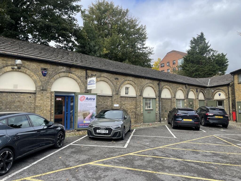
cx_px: 120
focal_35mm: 26
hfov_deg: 67.3
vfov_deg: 53.1
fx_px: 181
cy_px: 90
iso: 32
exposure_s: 1/940
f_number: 1.6
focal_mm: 4.2
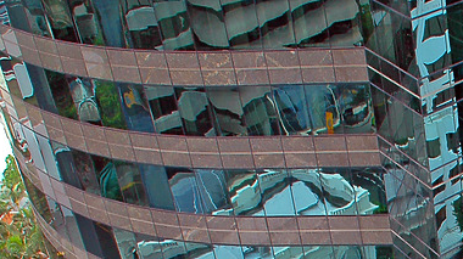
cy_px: 323
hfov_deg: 28.3
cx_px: 521
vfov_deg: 17.0
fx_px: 822
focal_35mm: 67
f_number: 5.6
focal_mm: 18
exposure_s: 1/125
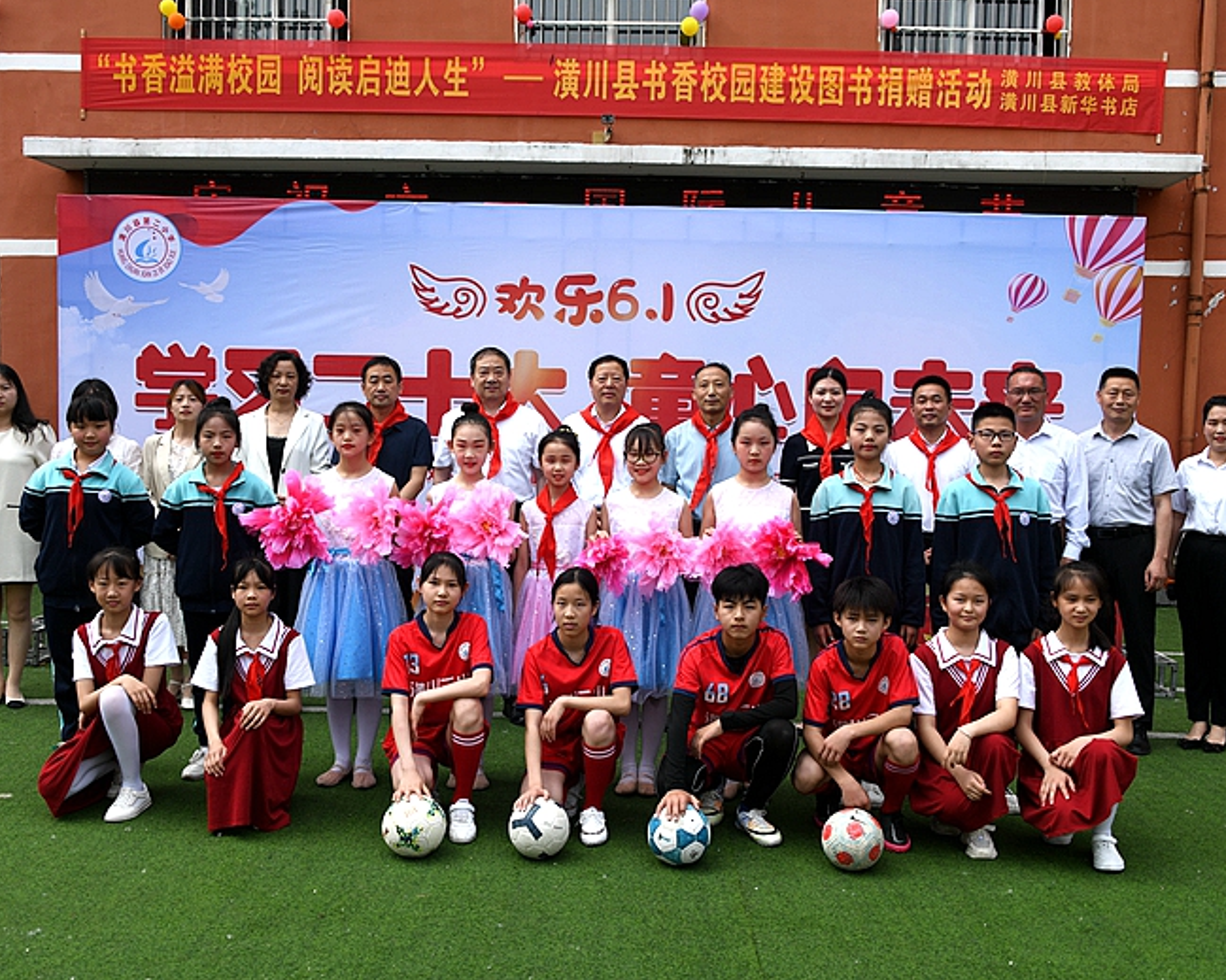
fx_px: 1342
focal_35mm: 37
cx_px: 604
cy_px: 494
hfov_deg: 49.1
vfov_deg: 40.1
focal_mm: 32
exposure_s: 1/250
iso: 64
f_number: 5
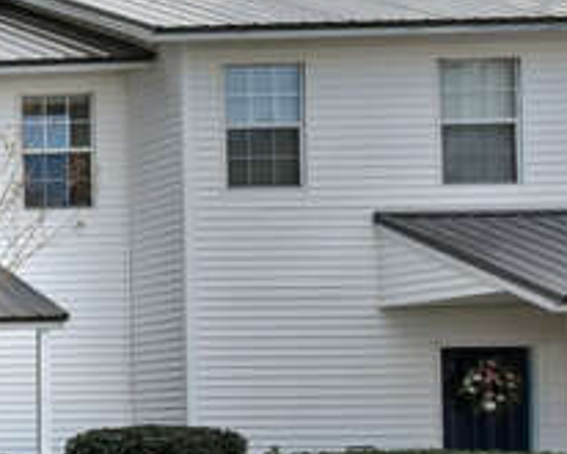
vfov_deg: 26.4
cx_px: -363
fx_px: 970
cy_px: 228
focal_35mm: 58
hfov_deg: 23.3
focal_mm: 11
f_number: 8
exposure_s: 1/160
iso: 400
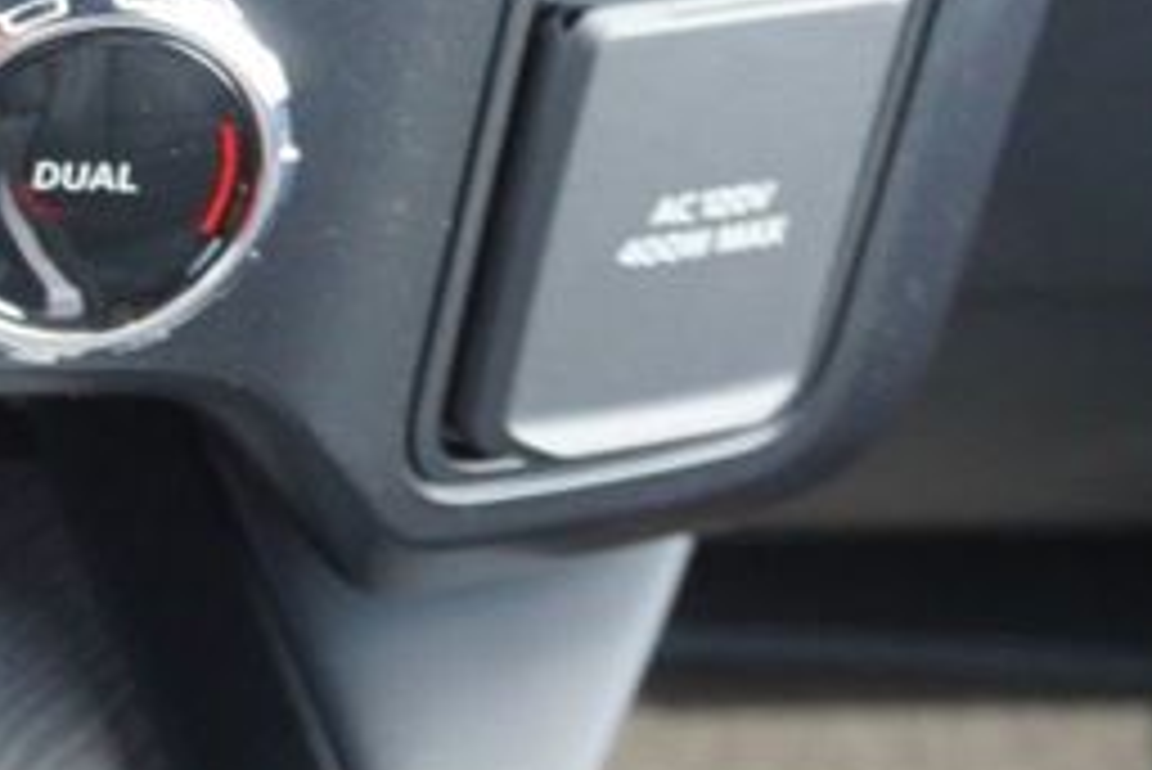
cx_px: -945
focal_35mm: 114
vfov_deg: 12.0
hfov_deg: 15.4
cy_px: 212
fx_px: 3650
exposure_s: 1/60
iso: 640
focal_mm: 19
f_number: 4
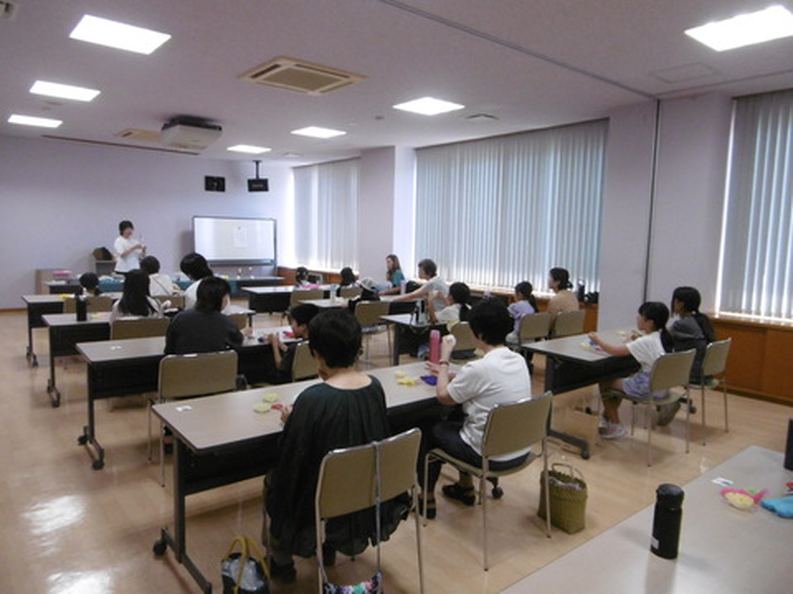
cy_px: 297
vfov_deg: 56.8
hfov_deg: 71.6
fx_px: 550
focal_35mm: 24
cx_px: 396
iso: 320
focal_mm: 4.3
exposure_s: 1/100
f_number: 3.1
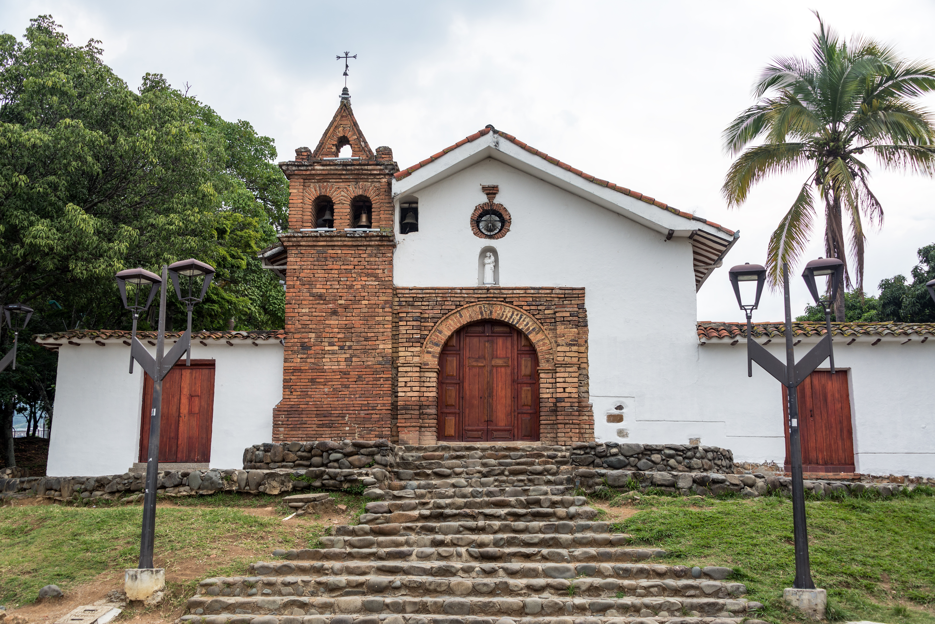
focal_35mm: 36
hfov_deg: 53.1
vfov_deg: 36.9
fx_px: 935
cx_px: 468
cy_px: 312
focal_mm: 36
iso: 200
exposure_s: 1/400
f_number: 8
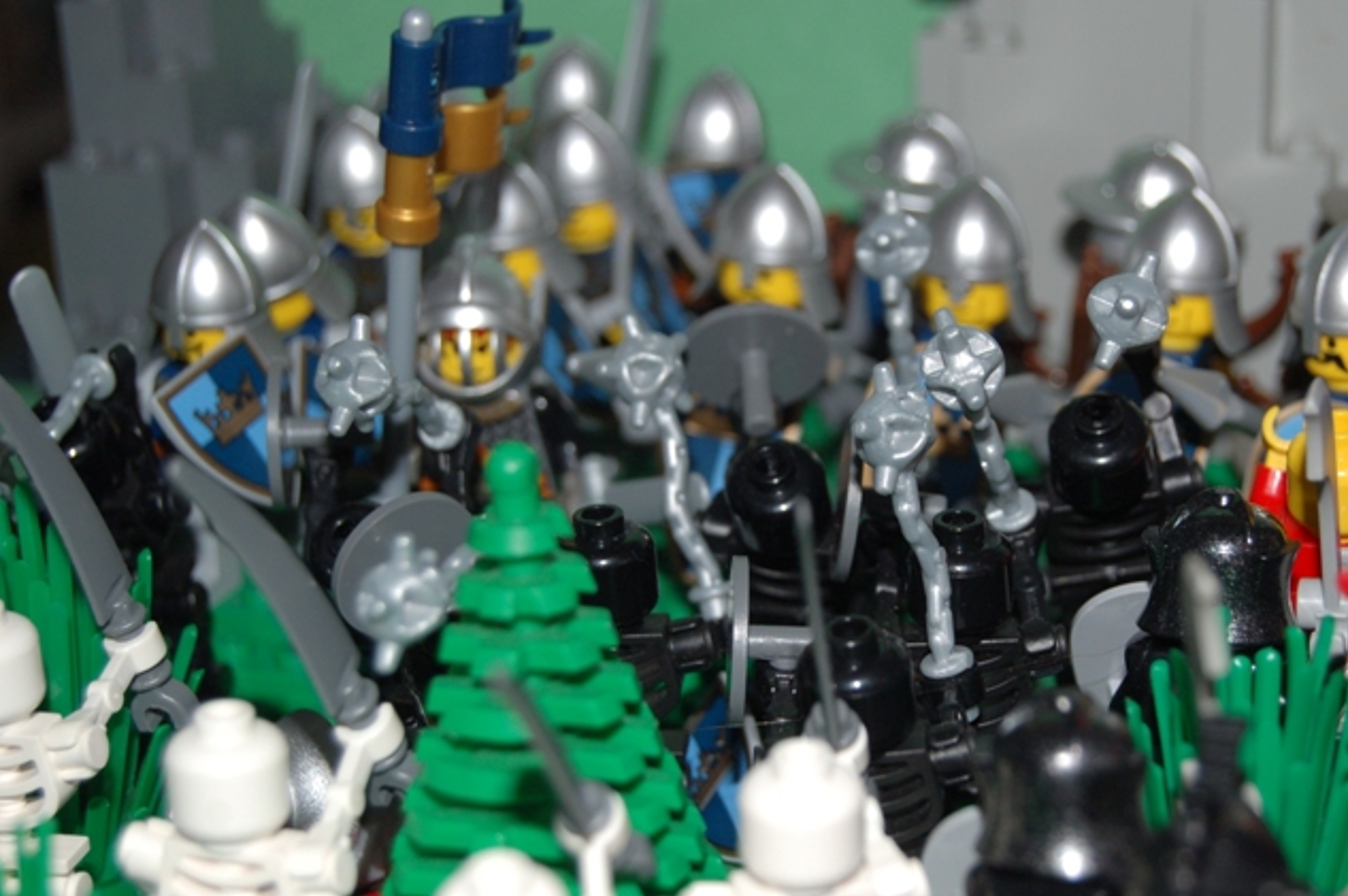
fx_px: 3405
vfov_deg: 15.0
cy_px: 475
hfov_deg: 22.3
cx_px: 850
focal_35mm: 91
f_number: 5.6
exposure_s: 1/60
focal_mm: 48
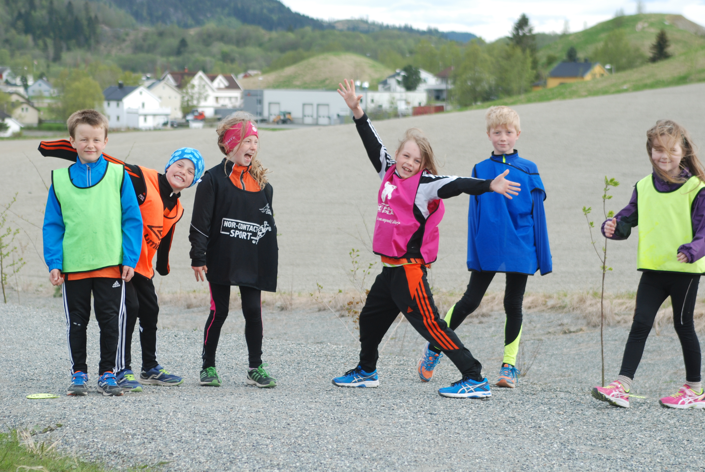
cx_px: 352
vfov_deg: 14.1
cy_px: 236
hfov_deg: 20.9
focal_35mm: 98
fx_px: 1912
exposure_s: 1/320
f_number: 4.5
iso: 200
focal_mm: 65
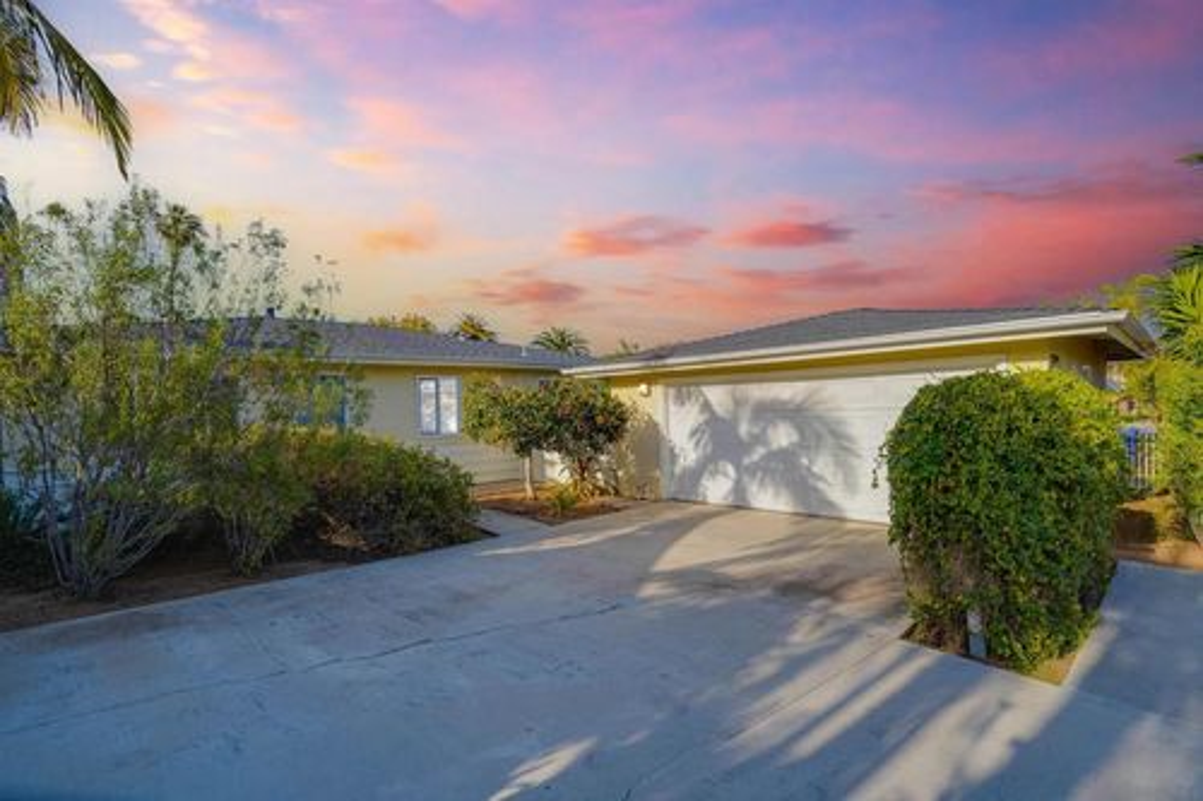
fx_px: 534
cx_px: 602
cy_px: 400
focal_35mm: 16
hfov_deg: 96.8
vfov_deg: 73.7
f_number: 8
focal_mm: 16
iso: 100
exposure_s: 1/800
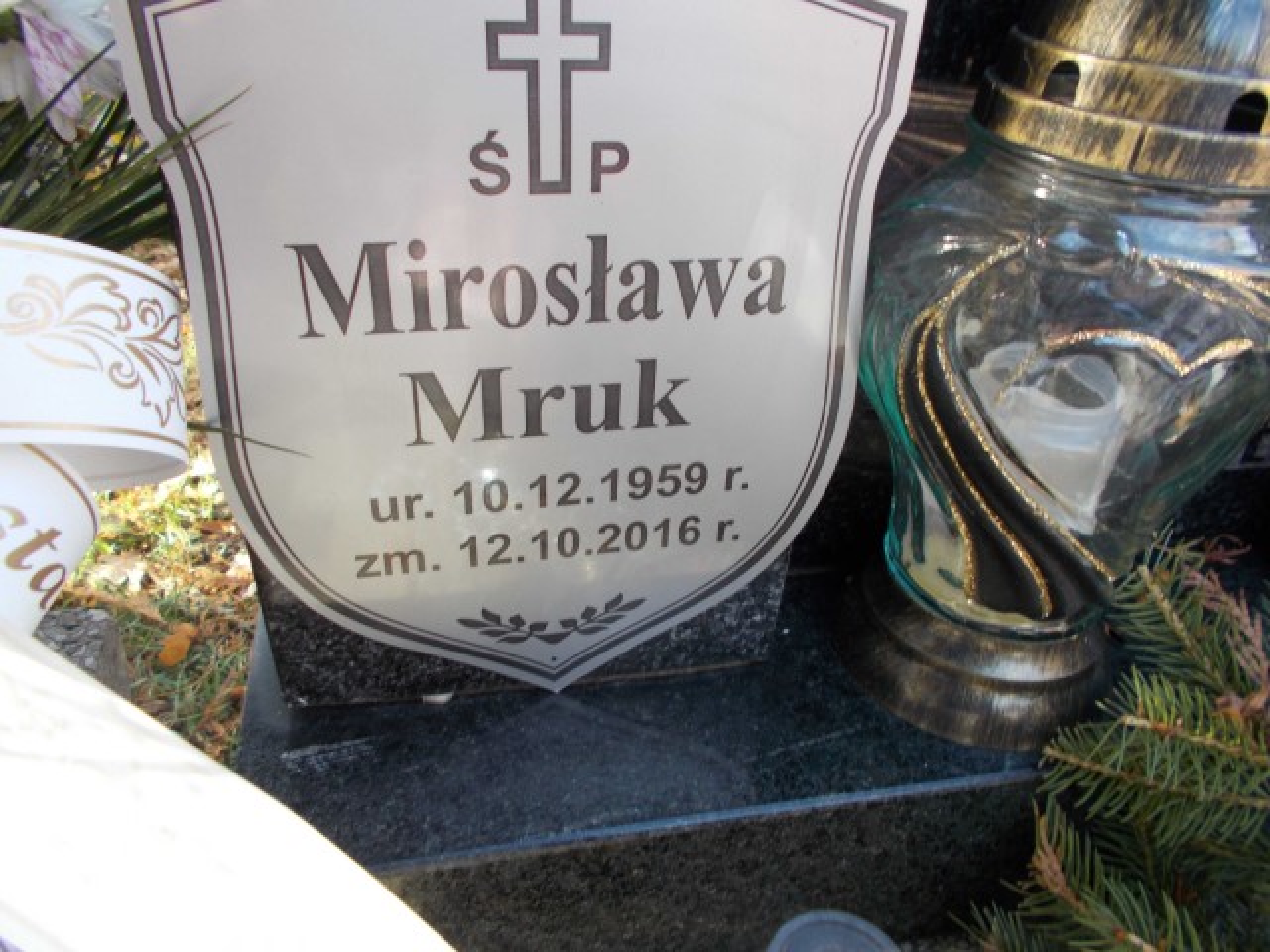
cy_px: 476
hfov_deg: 67.3
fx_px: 954
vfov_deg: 53.1
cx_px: 635
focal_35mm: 26
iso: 80
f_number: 3.2
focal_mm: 4.6
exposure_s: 1/50
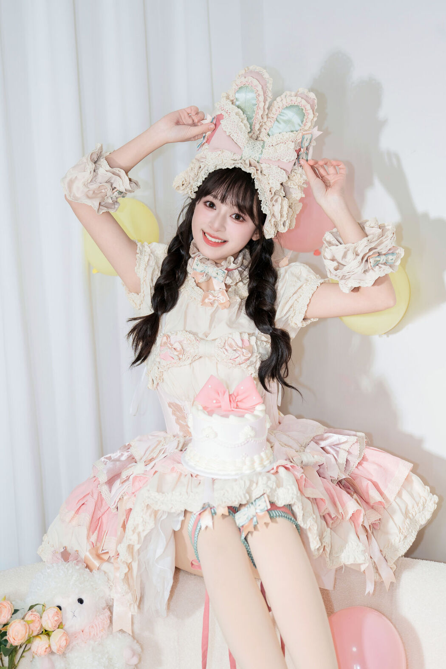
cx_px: 223
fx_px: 1598
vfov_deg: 23.6
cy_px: 334
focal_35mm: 86
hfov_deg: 15.9
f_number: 3.2
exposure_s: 1/200
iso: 800
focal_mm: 86
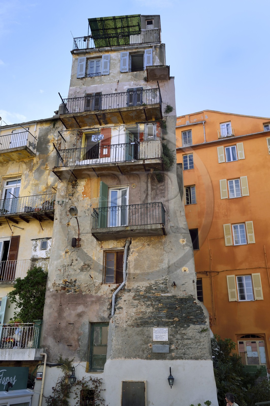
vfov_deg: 58.8
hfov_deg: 41.0
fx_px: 361
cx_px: 135
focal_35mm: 32
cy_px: 203
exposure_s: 1/320
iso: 200
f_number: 8
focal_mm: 32
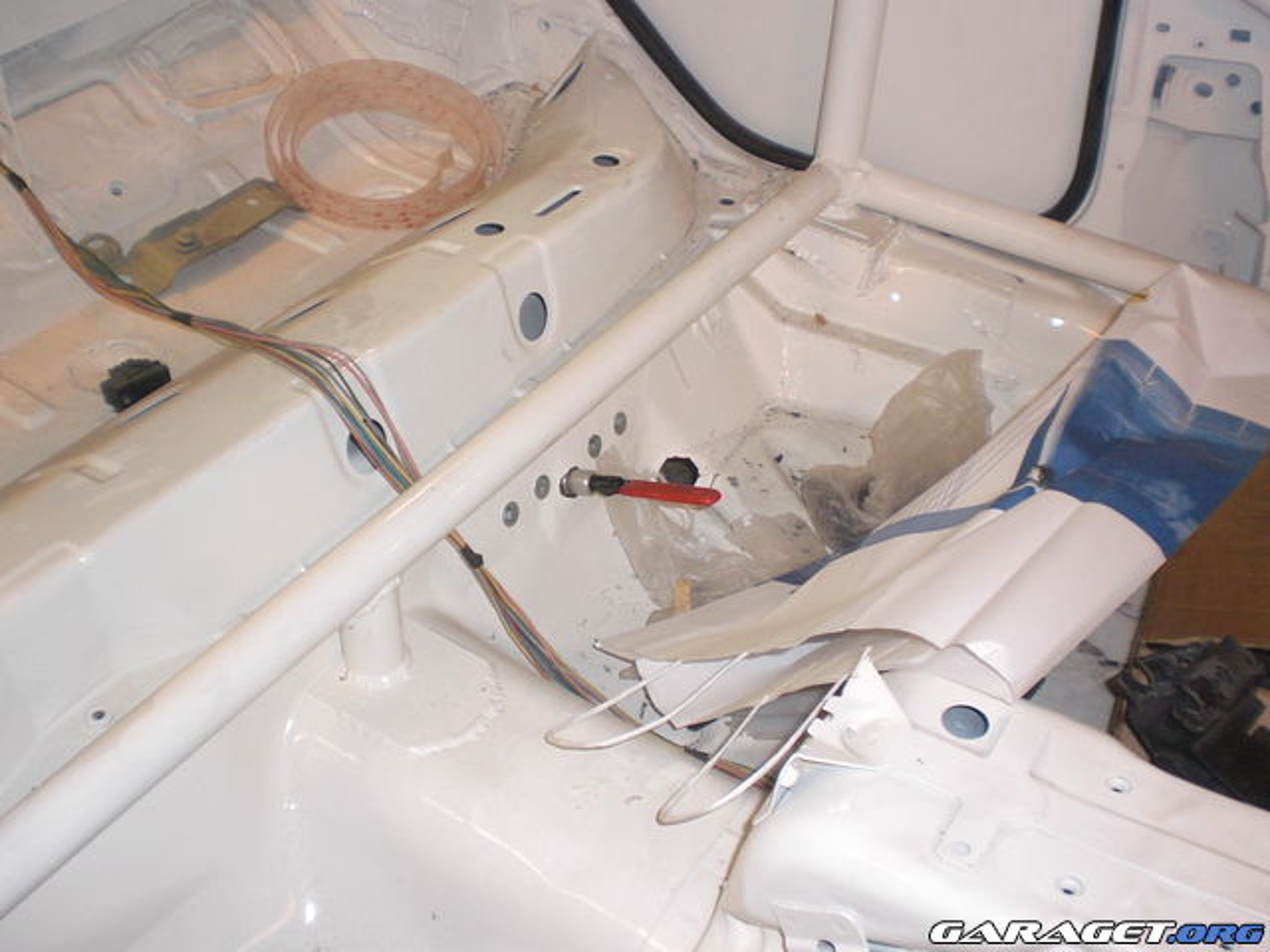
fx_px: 1321
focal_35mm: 36
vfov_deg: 39.7
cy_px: 476
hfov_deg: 51.4
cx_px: 635
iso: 200
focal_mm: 6.3
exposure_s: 1/60
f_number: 3.1
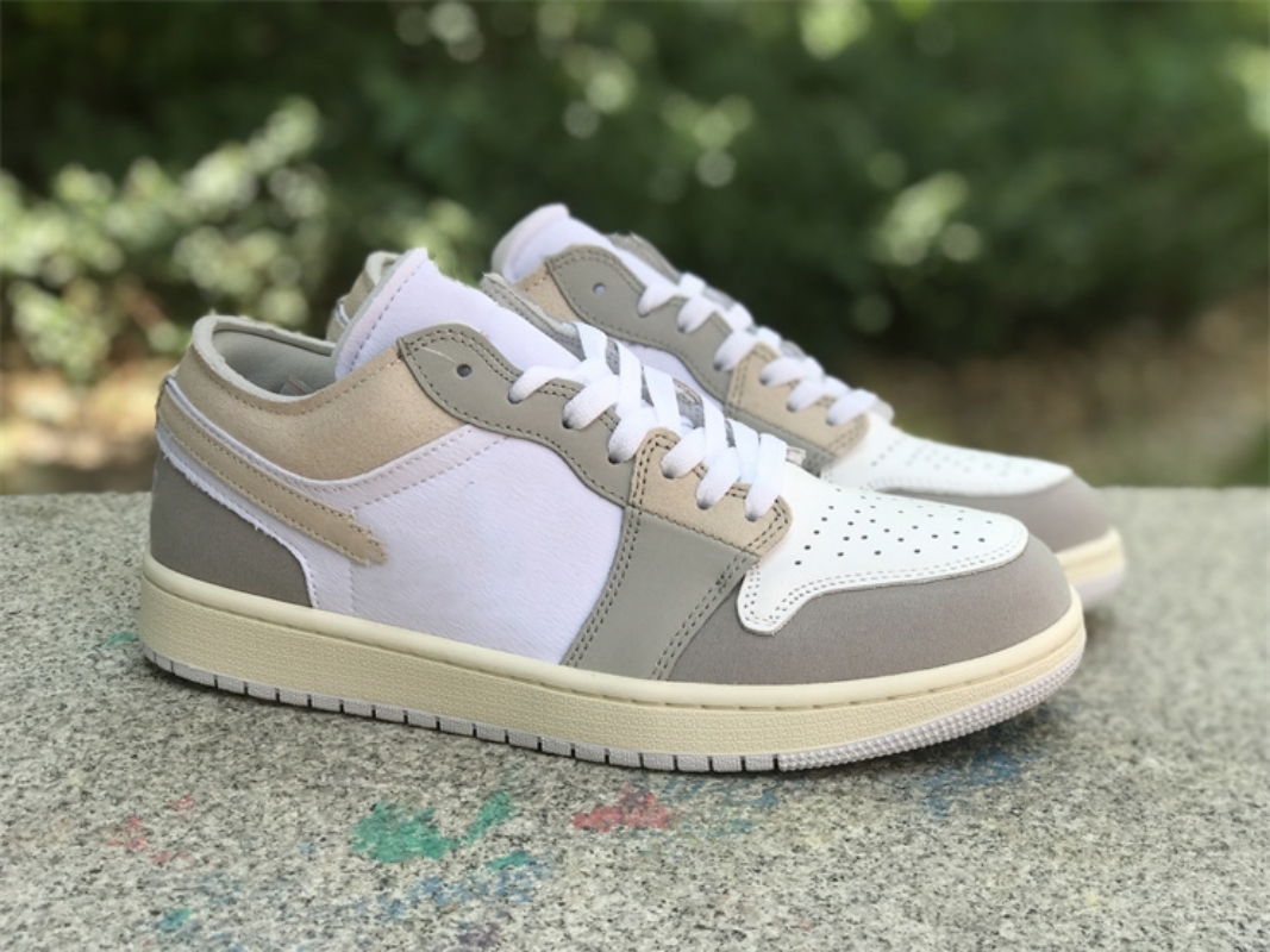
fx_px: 2091
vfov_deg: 25.7
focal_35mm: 57
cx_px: 635
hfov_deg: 33.8
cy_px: 476
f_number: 2.8
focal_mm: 6.6
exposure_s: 1/187
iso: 20
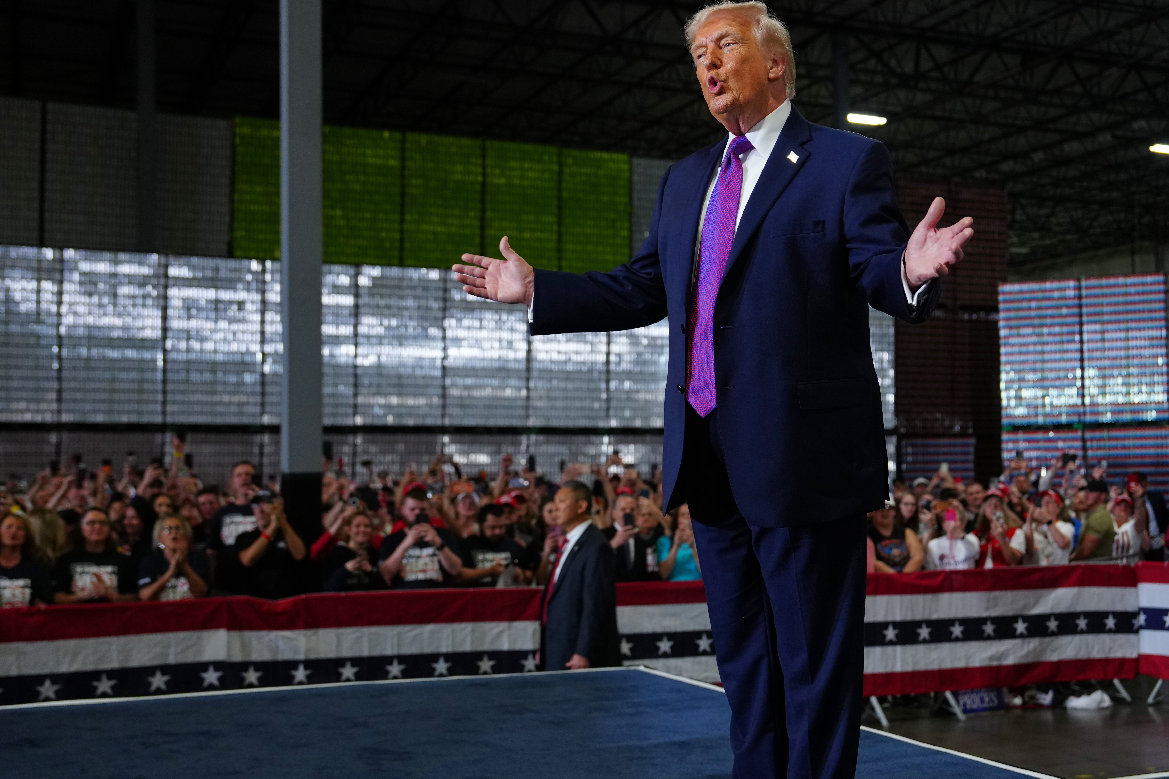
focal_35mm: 44
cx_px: 694
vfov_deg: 30.5
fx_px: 1429
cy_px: 435
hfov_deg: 44.3
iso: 1250
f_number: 2.8
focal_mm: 35
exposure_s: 1/500
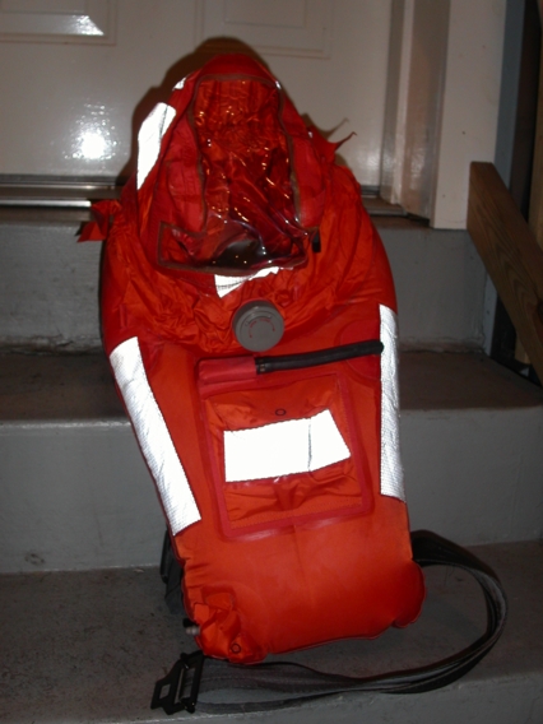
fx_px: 795
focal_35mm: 38
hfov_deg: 37.7
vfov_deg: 49.0
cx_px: 272
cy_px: 362
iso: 100
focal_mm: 7.8
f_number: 2.8
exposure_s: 1/30
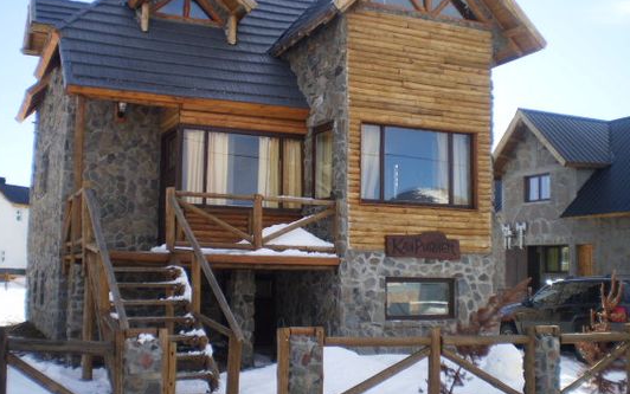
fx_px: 739
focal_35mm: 43
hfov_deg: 46.2
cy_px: 190
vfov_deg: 29.9
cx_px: 303
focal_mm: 6.3
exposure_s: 1/640
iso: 64
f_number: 3.1
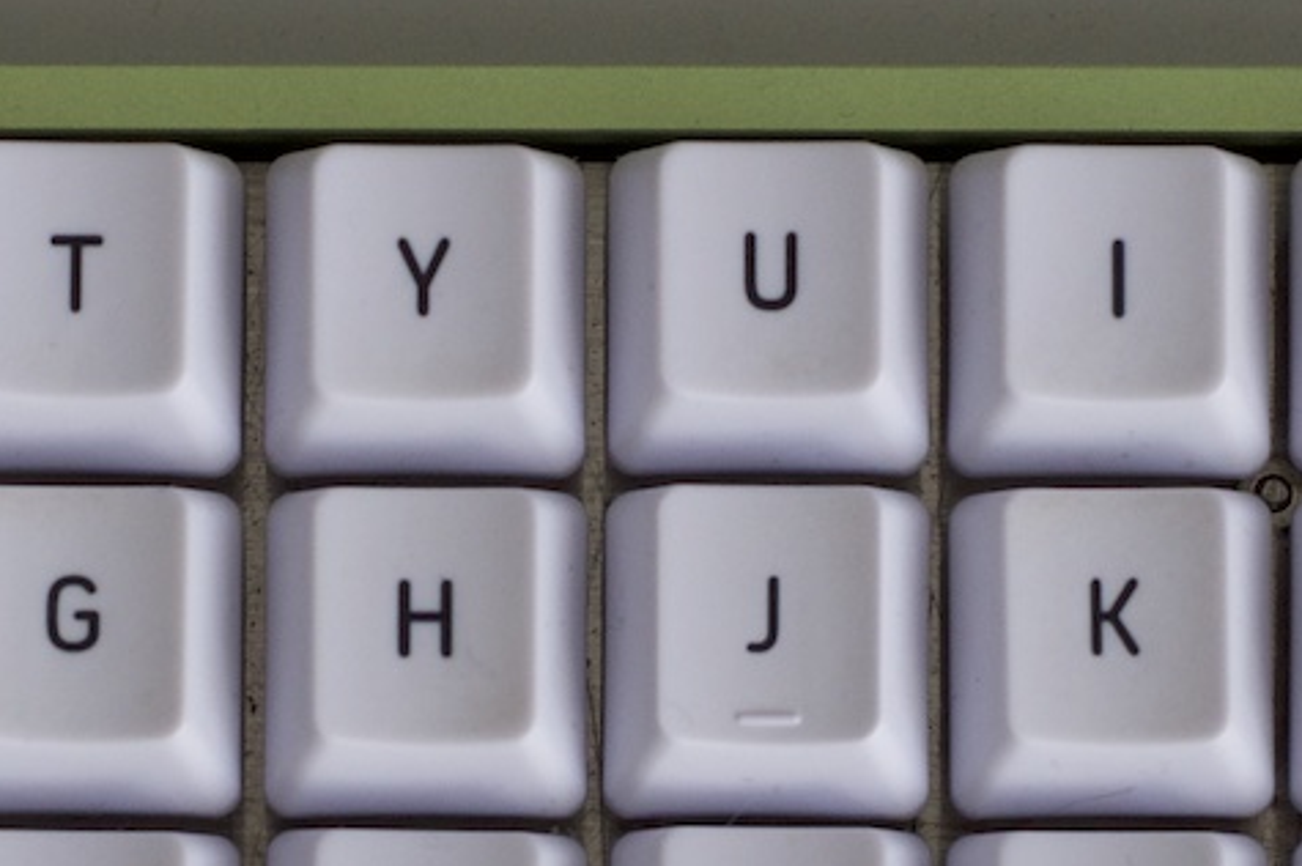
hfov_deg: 6.5
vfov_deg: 4.3
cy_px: 481
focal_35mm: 316
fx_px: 11420
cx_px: 282
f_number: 5.6
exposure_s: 1/100
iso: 400
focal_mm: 50
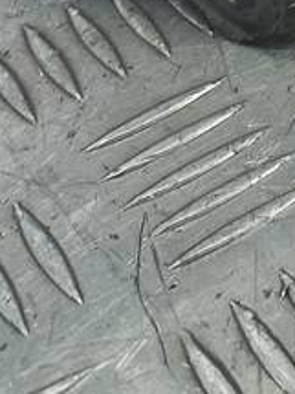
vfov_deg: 15.7
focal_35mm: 119
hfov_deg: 10.5
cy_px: -130
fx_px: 1354
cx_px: 727
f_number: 1.8
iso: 50
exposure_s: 1/50
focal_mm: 4.6
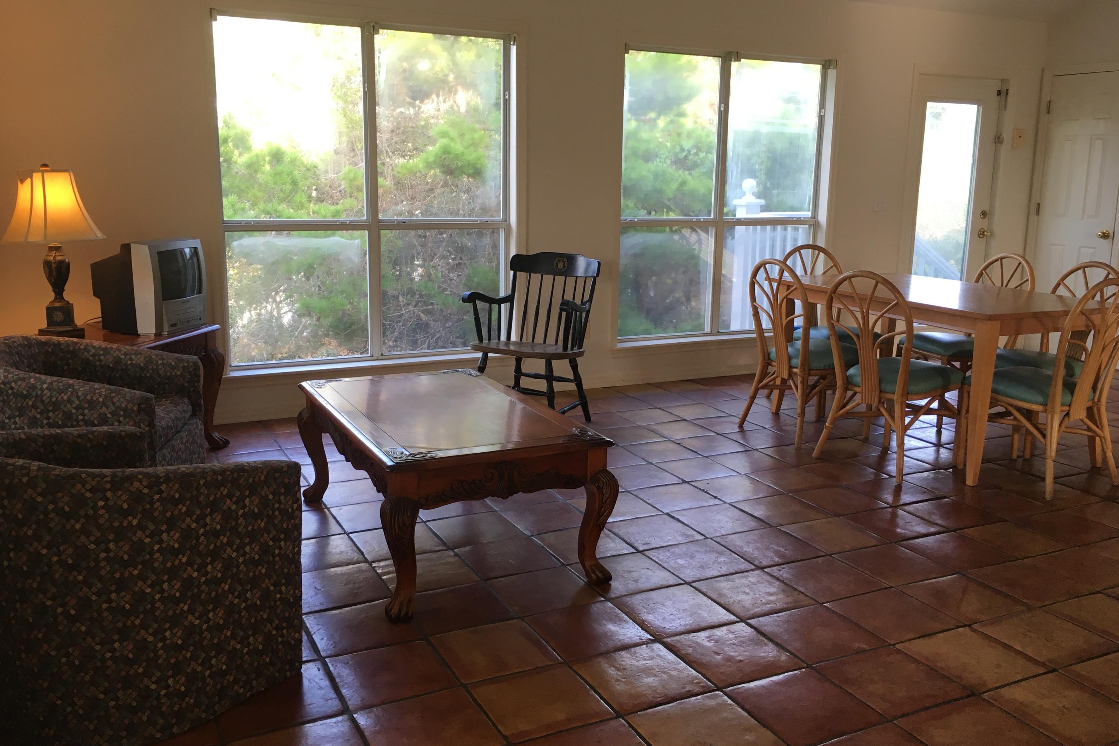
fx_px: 964
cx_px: 559
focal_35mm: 31
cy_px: 360
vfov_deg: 42.3
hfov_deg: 60.3
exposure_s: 1/40
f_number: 2.2
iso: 25
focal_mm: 4.15
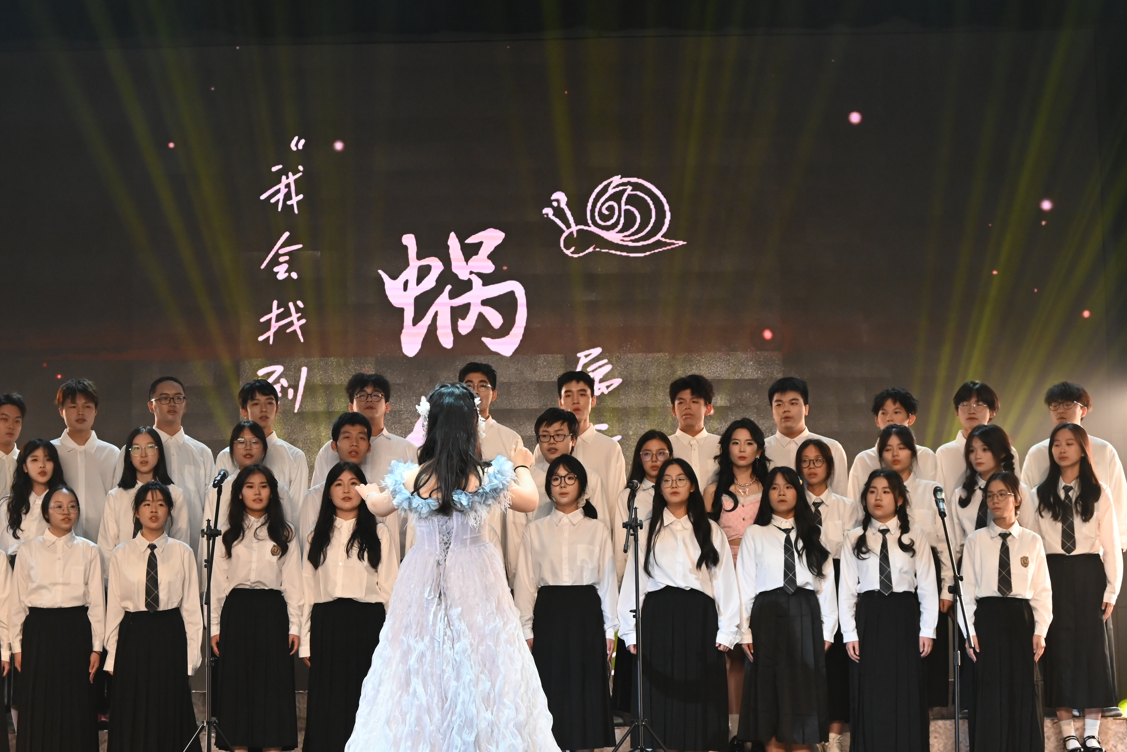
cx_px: 447
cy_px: 409
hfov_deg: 24.4
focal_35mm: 83
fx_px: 2599
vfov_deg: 16.5
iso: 2500
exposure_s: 1/250
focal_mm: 64
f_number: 6.3
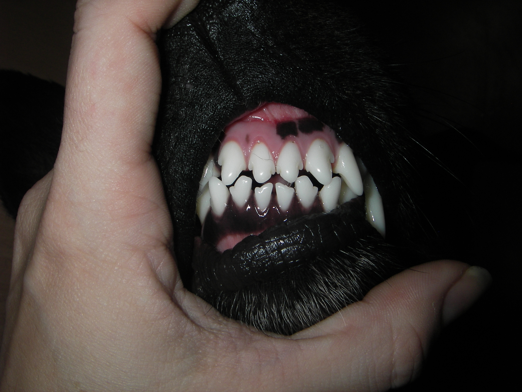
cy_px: 196
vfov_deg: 37.7
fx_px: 573
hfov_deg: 49.0
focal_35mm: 38
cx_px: 261
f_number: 6.6
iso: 50
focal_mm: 6.3
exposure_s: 1/30
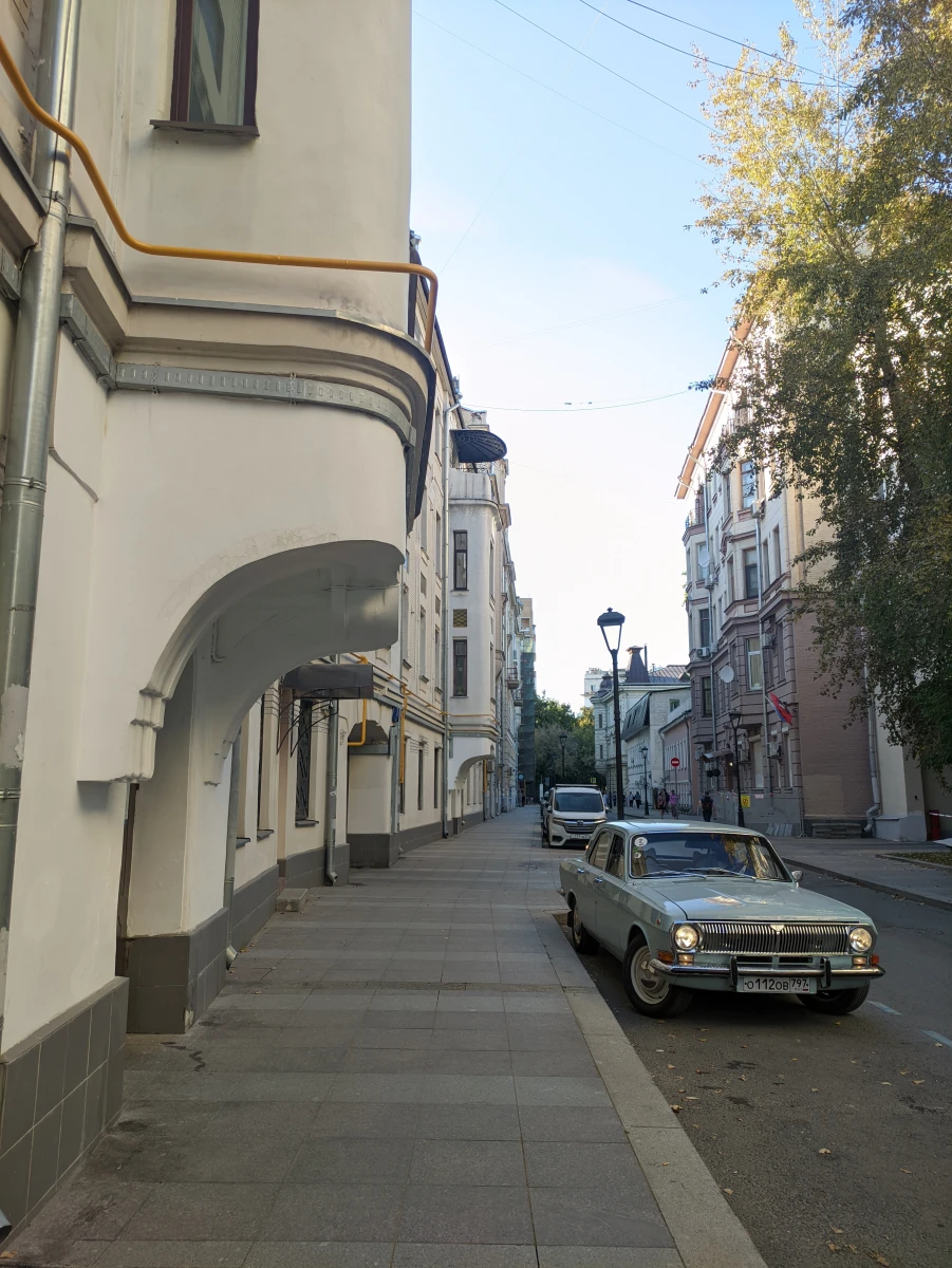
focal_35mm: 25
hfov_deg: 54.9
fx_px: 916
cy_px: 634
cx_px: 476
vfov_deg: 69.4
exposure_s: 1/156
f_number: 1.89
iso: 88
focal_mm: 5.43
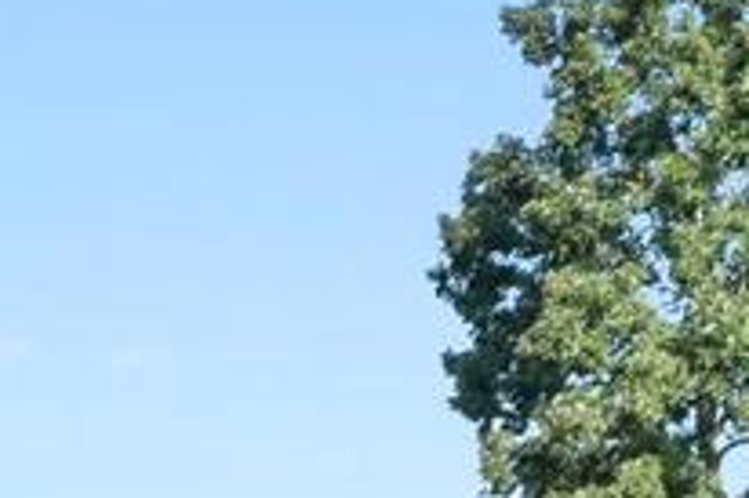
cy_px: 1289
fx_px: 3201
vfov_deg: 8.1
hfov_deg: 12.3
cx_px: -585
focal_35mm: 154
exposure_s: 1/1600
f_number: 2.8
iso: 110
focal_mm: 8.38
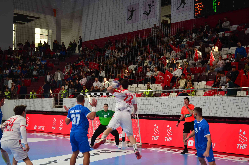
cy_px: 82
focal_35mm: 52
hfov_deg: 37.9
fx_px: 362
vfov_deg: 25.6
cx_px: 124
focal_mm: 35
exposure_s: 1/125
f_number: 5.6
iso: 250
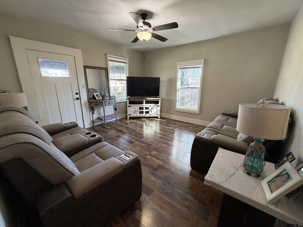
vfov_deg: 85.7
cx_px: 152
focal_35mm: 14
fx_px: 123
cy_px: 114
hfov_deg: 102.1
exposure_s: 1/60
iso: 320
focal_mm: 2.22
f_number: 2.2
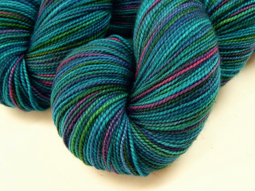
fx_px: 361
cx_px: 128
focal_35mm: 49
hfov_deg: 38.9
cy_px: 96
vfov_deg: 29.7
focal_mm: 8.6
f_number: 3.7
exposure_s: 1/15
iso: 125
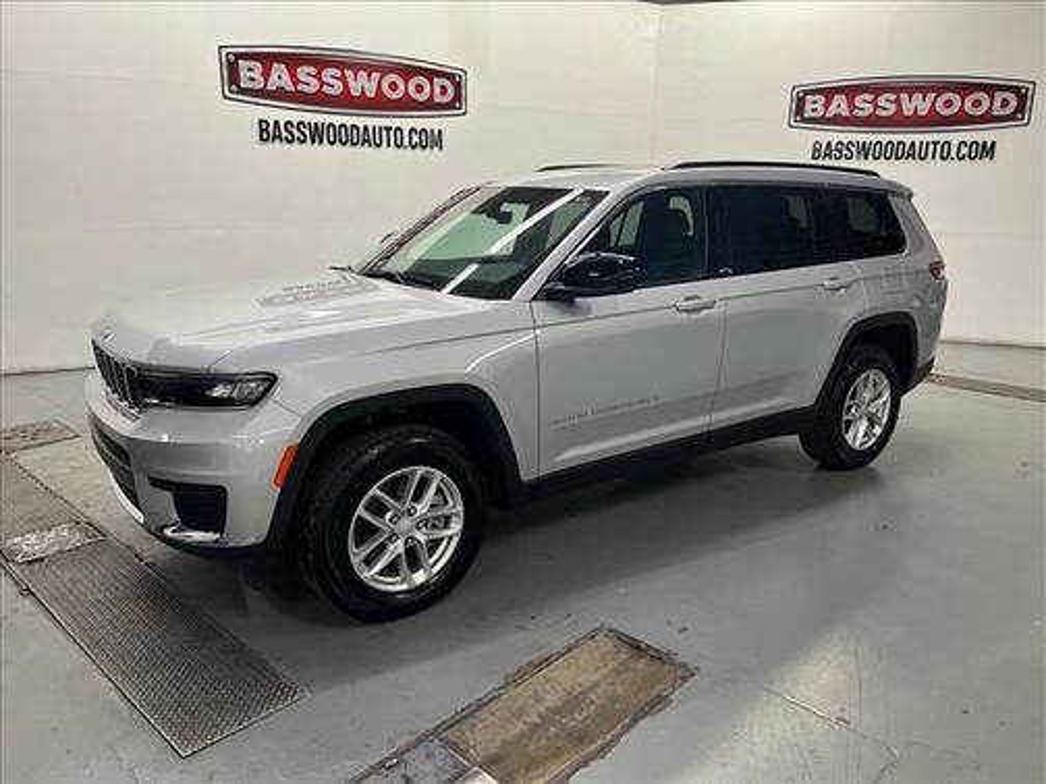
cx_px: 523
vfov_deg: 53.1
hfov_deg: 67.3
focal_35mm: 26
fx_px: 786
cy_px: 392
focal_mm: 5.7
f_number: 1.5
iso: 80
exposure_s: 1/60
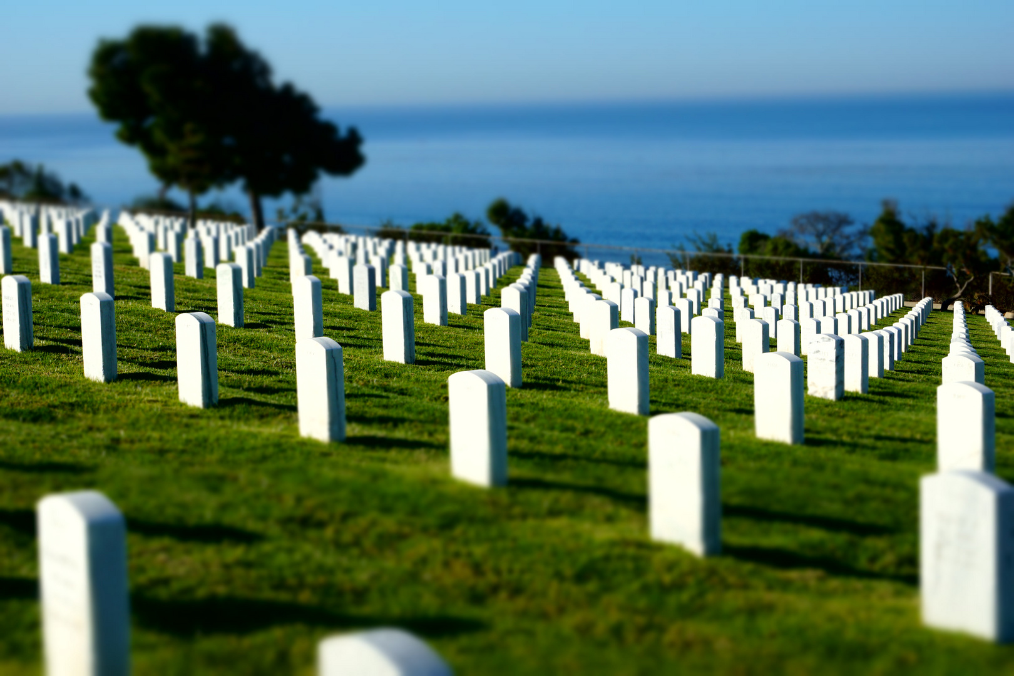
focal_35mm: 75
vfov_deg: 18.2
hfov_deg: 27.0
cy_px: 338
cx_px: 507
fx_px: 2112
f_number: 16
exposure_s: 1/80
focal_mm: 50
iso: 100
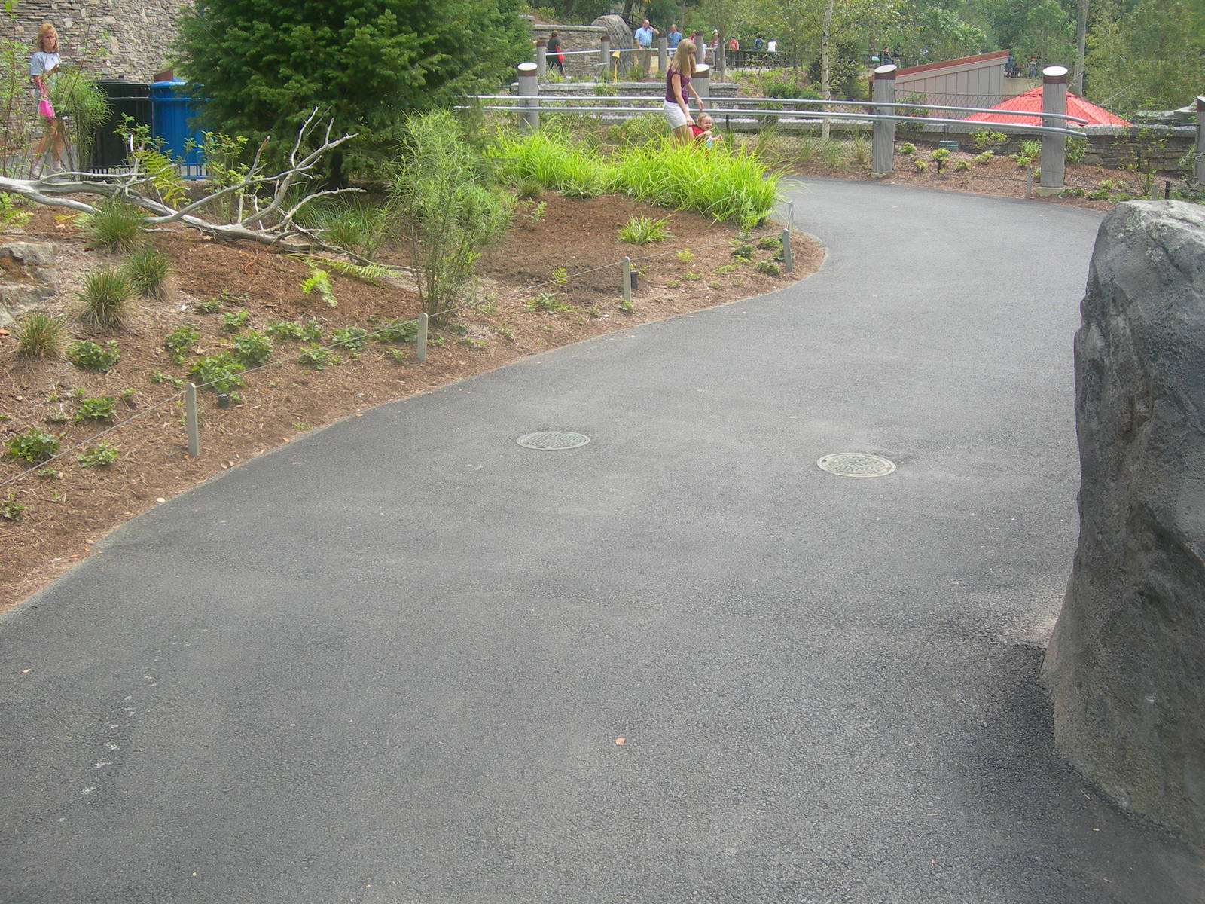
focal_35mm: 38
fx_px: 1323
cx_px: 602
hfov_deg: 49.0
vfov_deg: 37.7
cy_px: 452
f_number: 2.8
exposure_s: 1/290
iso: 50
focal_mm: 7.8
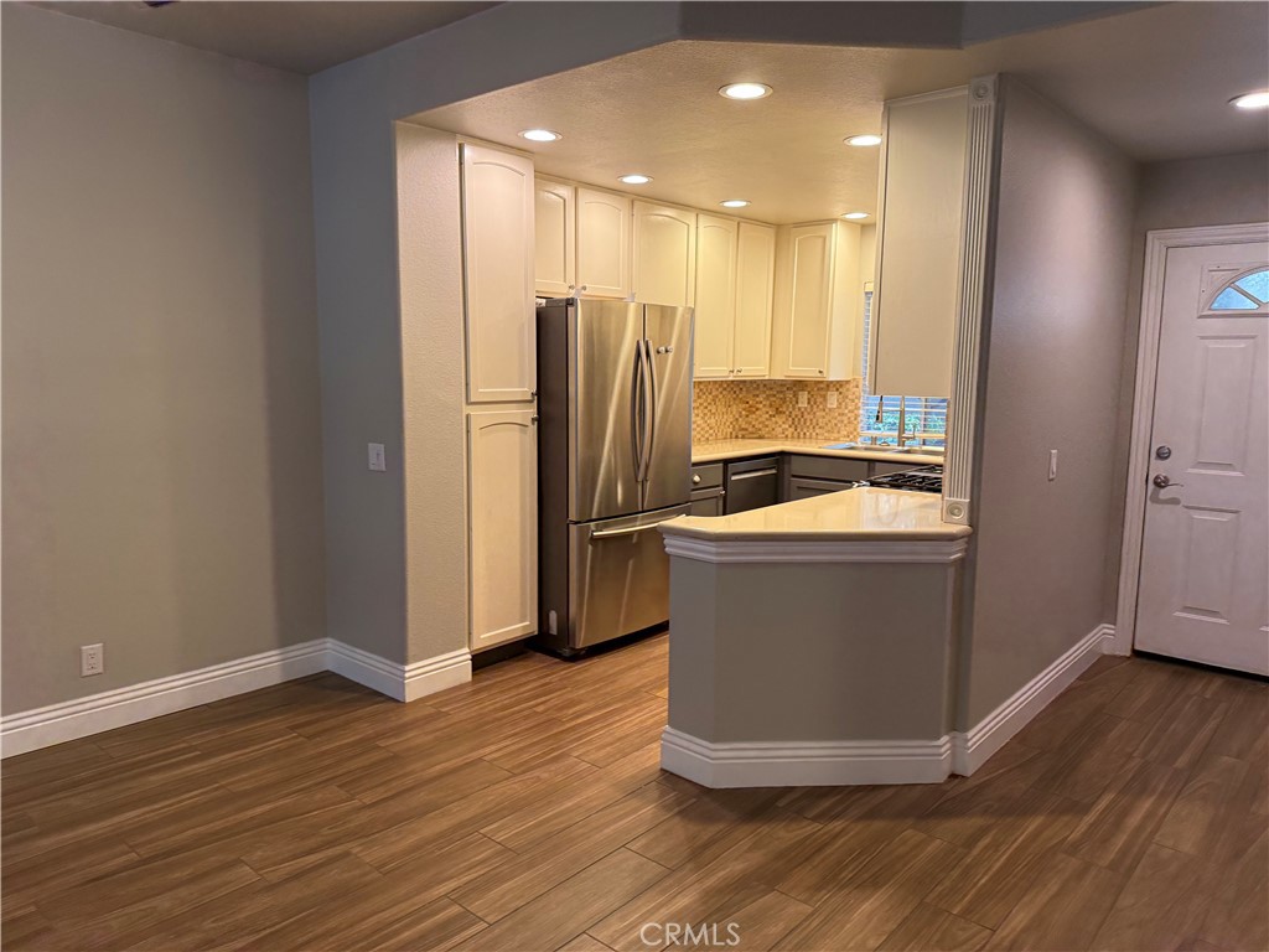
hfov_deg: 71.6
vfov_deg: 56.8
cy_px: 476
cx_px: 634
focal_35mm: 24
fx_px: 880
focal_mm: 6.76
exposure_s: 1/120
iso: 250
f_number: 1.78
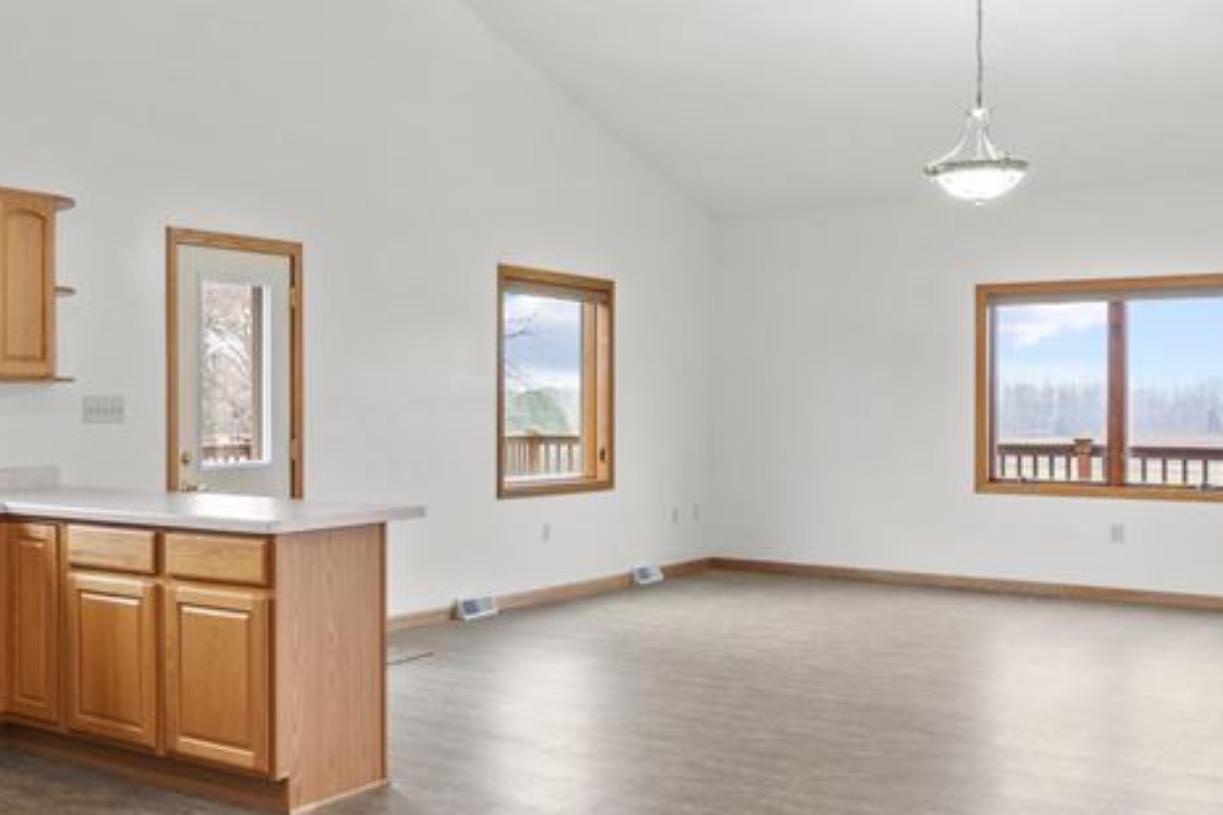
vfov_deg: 30.5
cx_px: 71
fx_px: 1495
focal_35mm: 44
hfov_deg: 40.3
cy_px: 361
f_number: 9
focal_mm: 16
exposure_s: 1/1.25
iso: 250
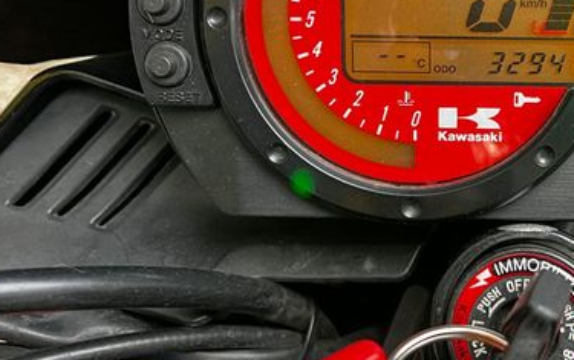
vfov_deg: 27.2
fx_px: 736
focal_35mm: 47
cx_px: 470
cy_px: 101
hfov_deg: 40.6
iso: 250
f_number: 1.6
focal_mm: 5.1
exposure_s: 1/60
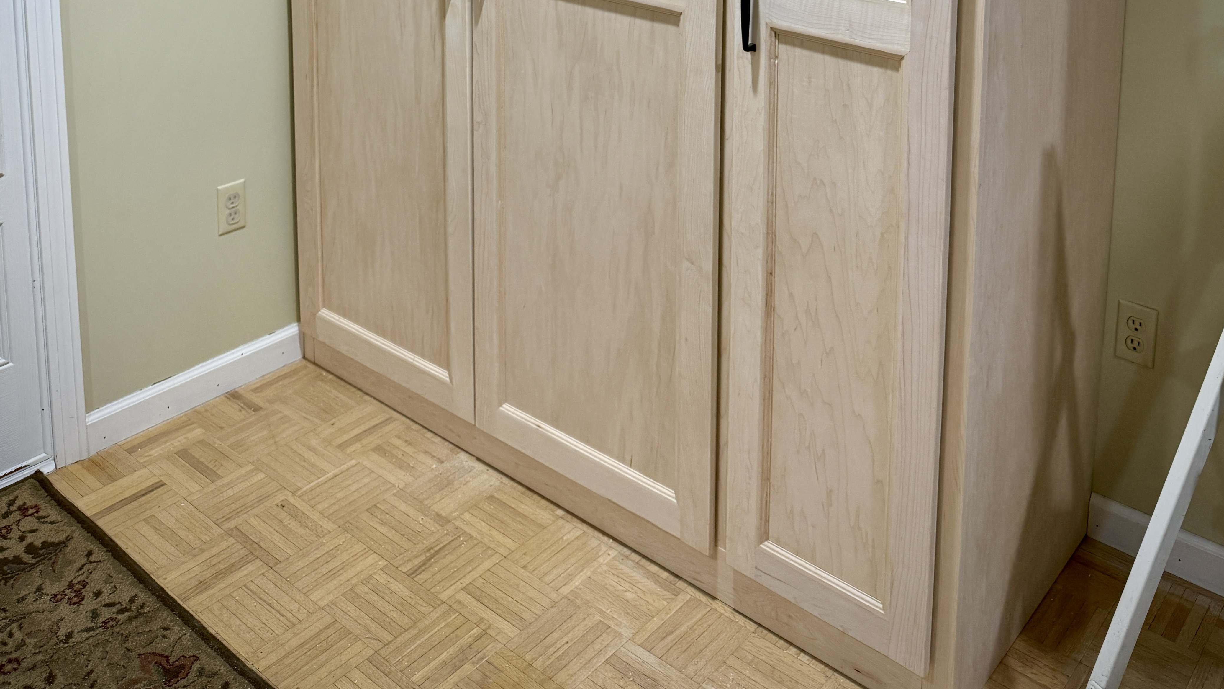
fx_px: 1168
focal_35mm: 36
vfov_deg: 28.8
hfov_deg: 55.3
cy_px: -121
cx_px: 627
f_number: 1.78
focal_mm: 6.76
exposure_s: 1/120
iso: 200
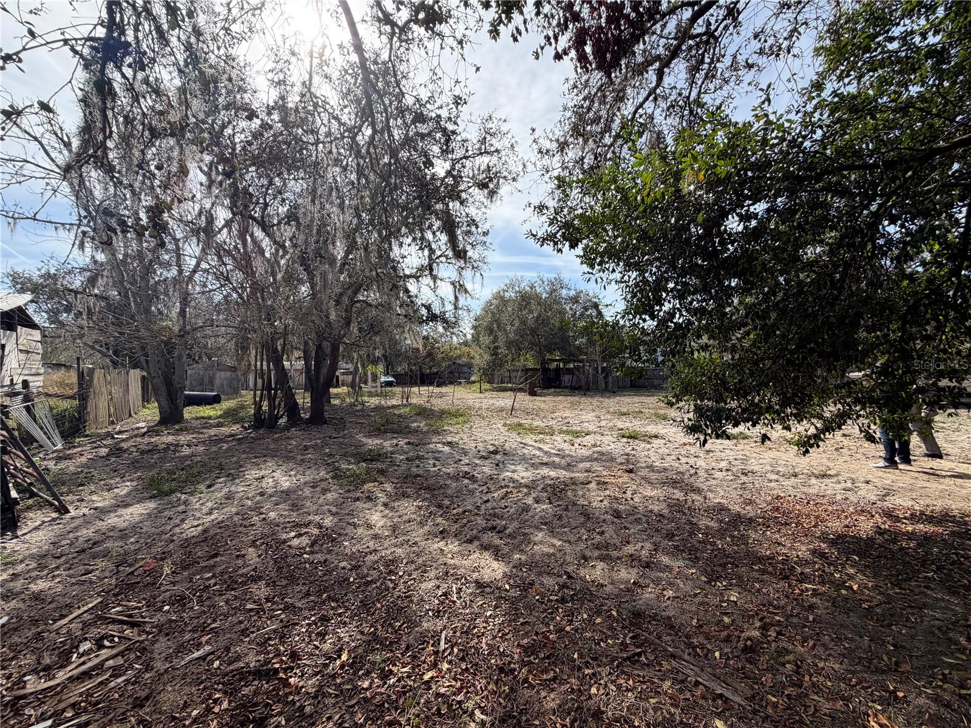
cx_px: 486
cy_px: 364
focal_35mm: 14
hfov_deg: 102.1
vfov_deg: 85.7
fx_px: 393
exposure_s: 1/770
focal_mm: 2.22
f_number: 2.2
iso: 40
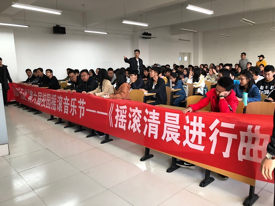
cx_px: 138
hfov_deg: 63.4
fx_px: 222
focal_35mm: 28
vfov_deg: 49.7
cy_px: 103
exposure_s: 1/25
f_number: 1.8
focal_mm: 4
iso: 32
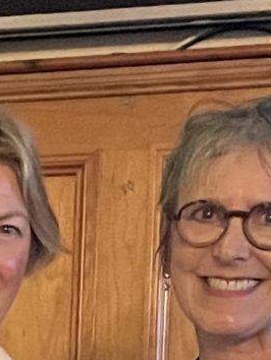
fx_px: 1960
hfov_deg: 7.5
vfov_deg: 9.7
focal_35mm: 188
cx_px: -314
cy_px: 765
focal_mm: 4.2
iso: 640
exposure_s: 1/25
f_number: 1.6
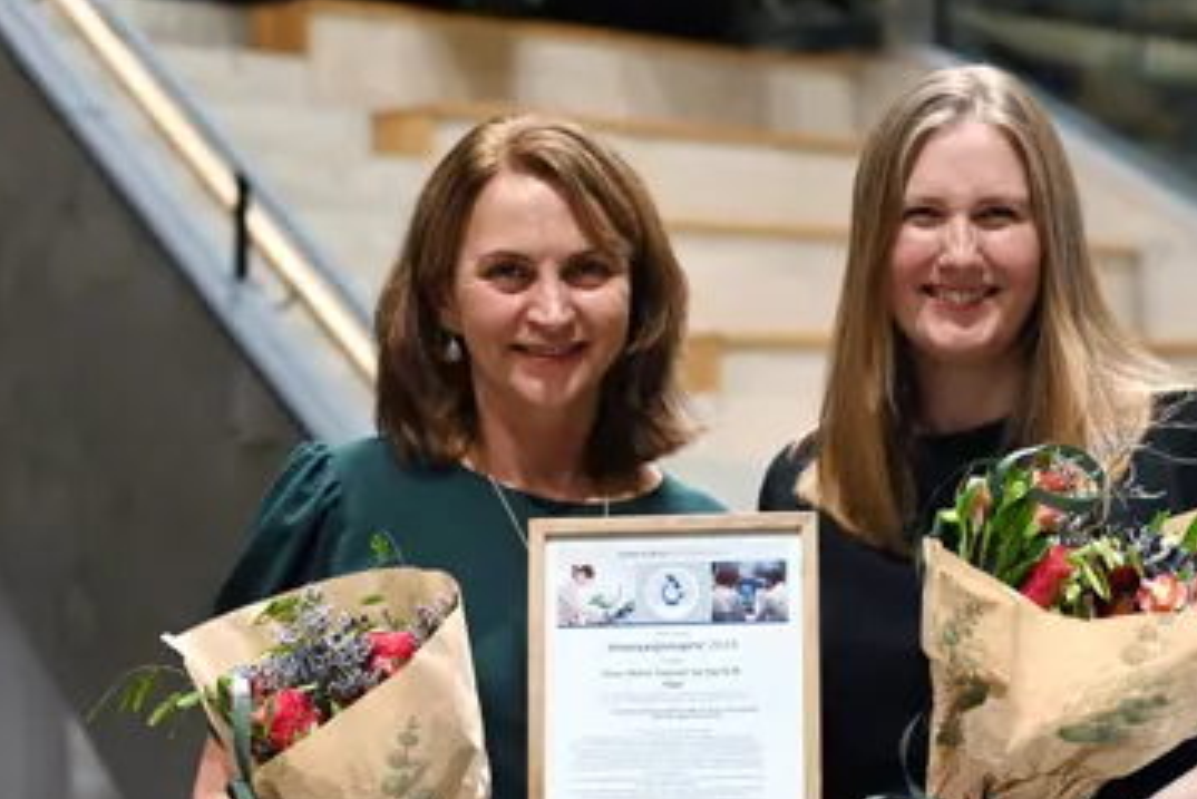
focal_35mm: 86
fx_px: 2861
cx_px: 756
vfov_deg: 15.8
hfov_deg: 23.6
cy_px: 623
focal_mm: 50
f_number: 2.8
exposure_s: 1/125
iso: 2200
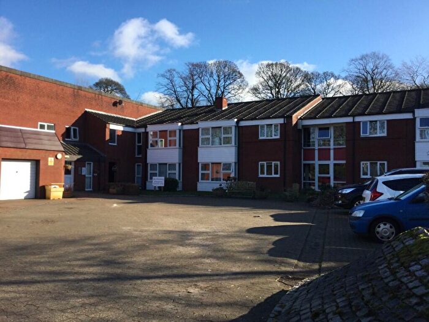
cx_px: 214
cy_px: 161
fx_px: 384
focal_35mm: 31
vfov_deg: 45.4
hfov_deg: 58.4
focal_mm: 3.3
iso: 25
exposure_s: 1/769
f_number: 2.4
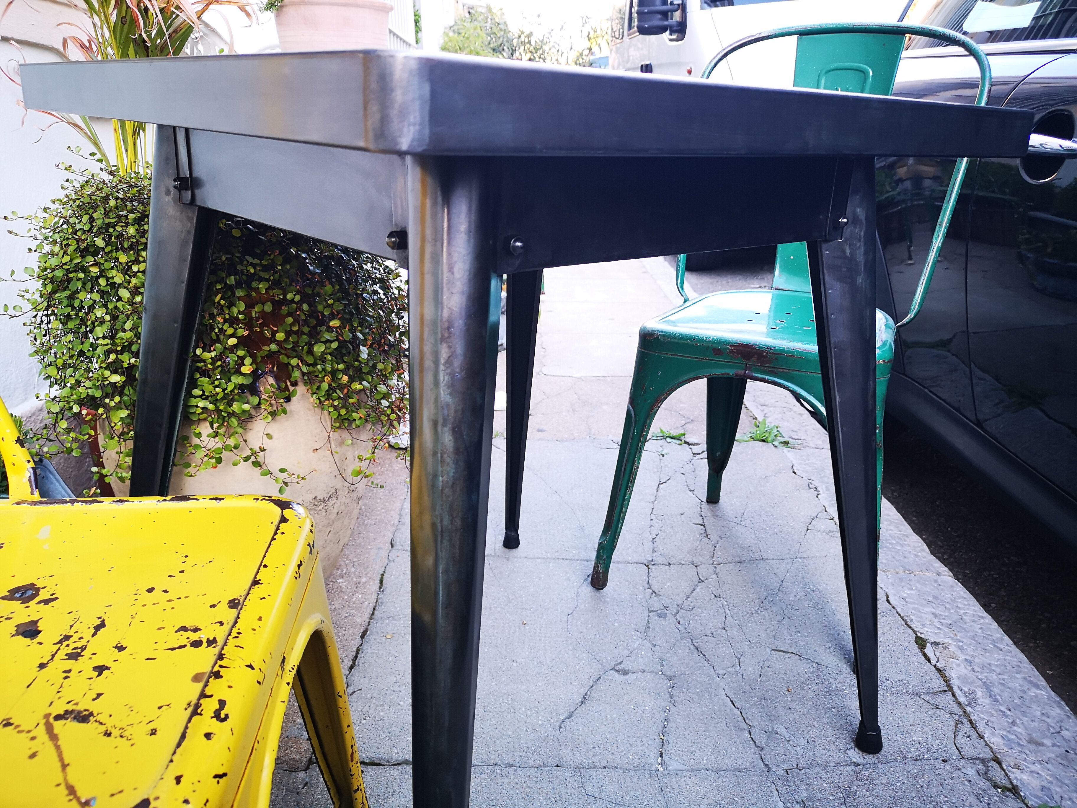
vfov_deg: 51.4
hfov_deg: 65.3
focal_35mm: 27
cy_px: 404
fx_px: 840
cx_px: 538
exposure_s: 1/100
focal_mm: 3.95
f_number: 1.8
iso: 250
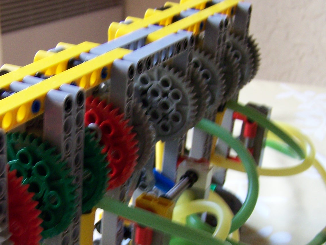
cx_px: 98
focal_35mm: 68
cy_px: 219
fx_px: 640
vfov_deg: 21.2
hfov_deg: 28.3
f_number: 2.8
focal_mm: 6.3
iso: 160
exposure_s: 1/20
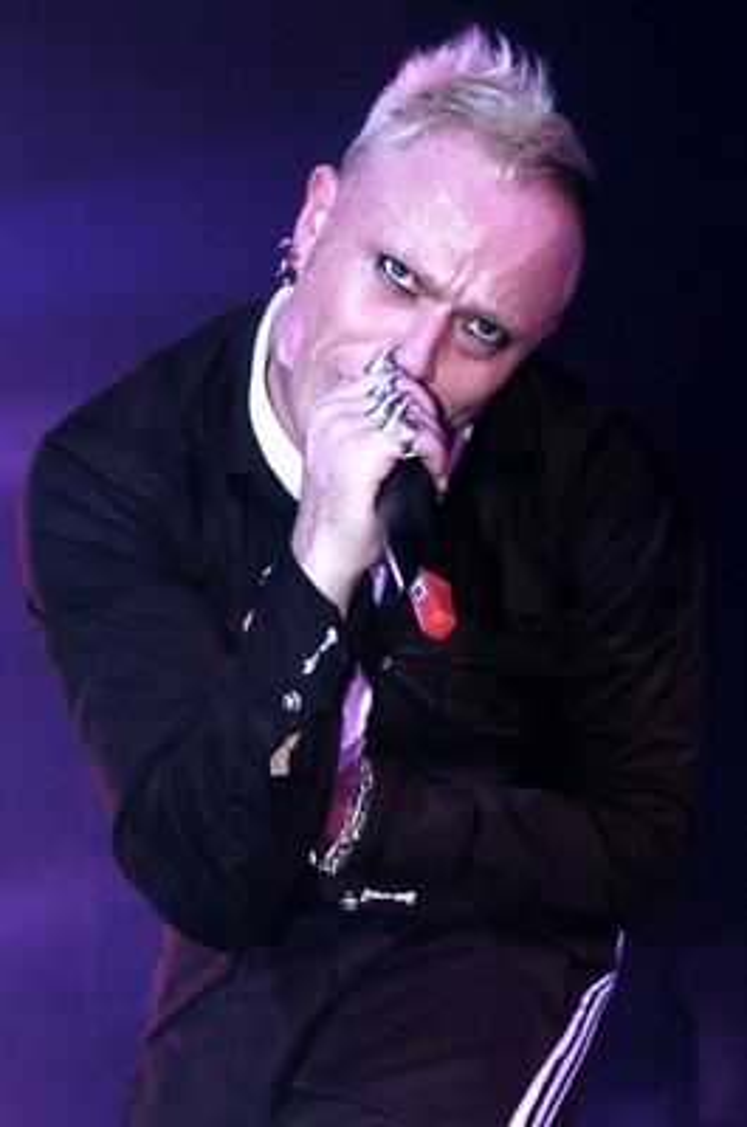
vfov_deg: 28.1
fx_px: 2251
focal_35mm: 72
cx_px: 374
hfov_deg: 18.8
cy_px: 564
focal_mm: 48
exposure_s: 1/80
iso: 800
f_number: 5.6
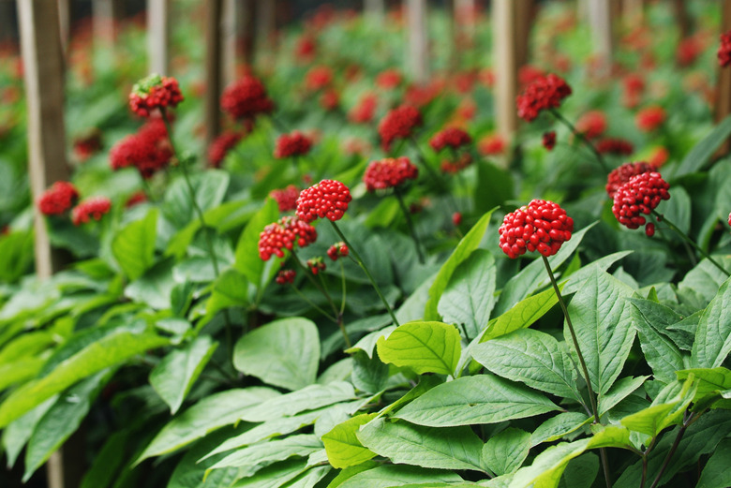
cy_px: 244
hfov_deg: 15.9
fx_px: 2621
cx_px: 366
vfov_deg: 10.6
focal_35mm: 129
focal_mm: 86
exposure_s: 1/250
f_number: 4.8
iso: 200
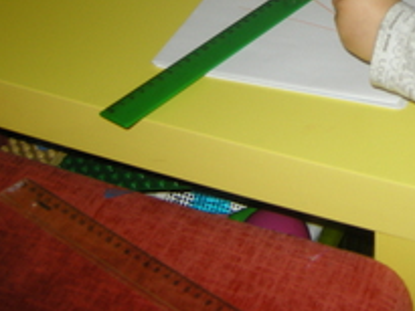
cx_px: 411
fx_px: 924
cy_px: -24
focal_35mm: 77
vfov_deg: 18.5
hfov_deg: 24.2
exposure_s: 1/60
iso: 64
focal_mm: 7.5
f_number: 2.7
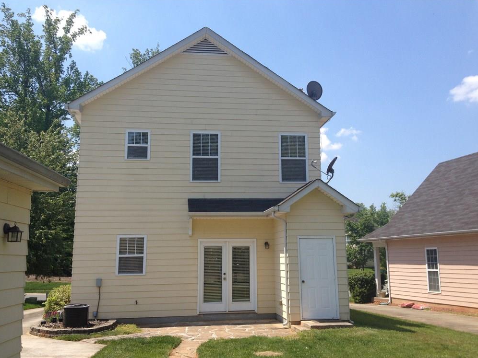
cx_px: 241
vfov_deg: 39.7
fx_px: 497
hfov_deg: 51.4
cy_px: 182
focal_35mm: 36
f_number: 2.4
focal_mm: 4.28
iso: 50
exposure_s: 1/1534
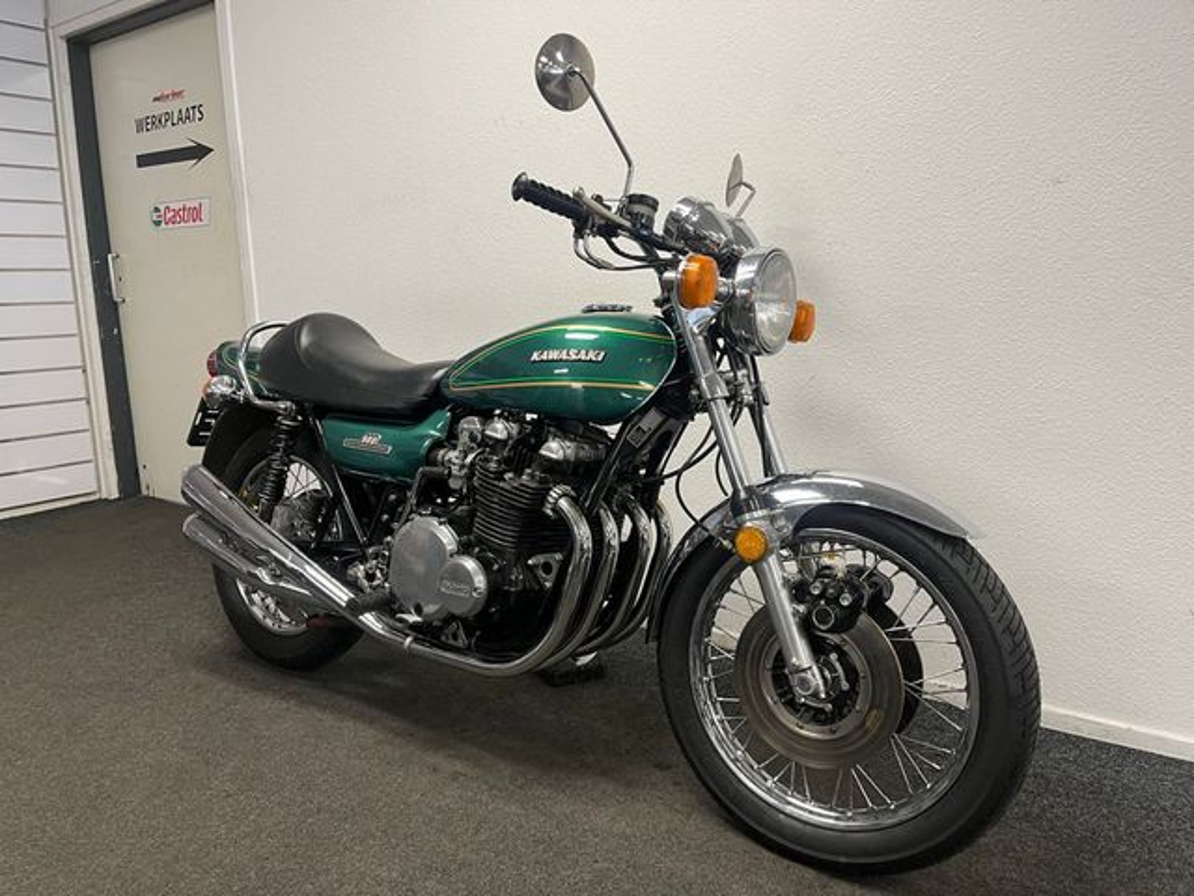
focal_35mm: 26
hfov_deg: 67.3
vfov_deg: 53.1
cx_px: 597
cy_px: 448
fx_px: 897
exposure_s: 1/50
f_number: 1.6
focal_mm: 5.1
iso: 64
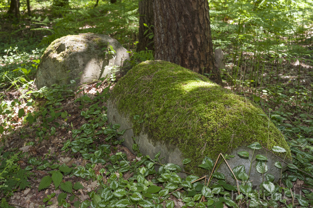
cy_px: 104
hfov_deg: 36.3
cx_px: 156
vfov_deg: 24.6
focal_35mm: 55
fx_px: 478
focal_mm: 55
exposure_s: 1/30
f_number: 8
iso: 200
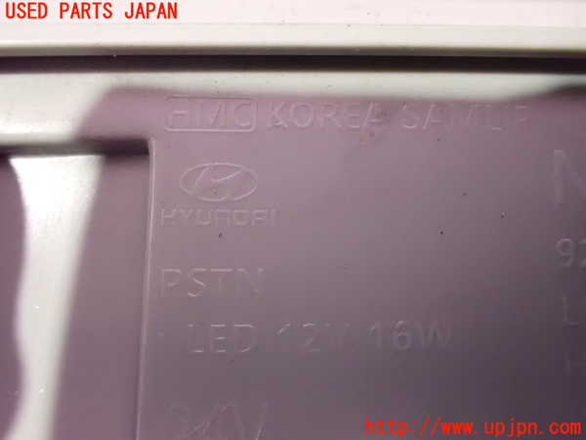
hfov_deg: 60.0
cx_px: 293
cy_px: 220
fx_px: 508
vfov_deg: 46.8
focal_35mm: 30
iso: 1600
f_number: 2.3
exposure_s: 1/25
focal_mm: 5.4
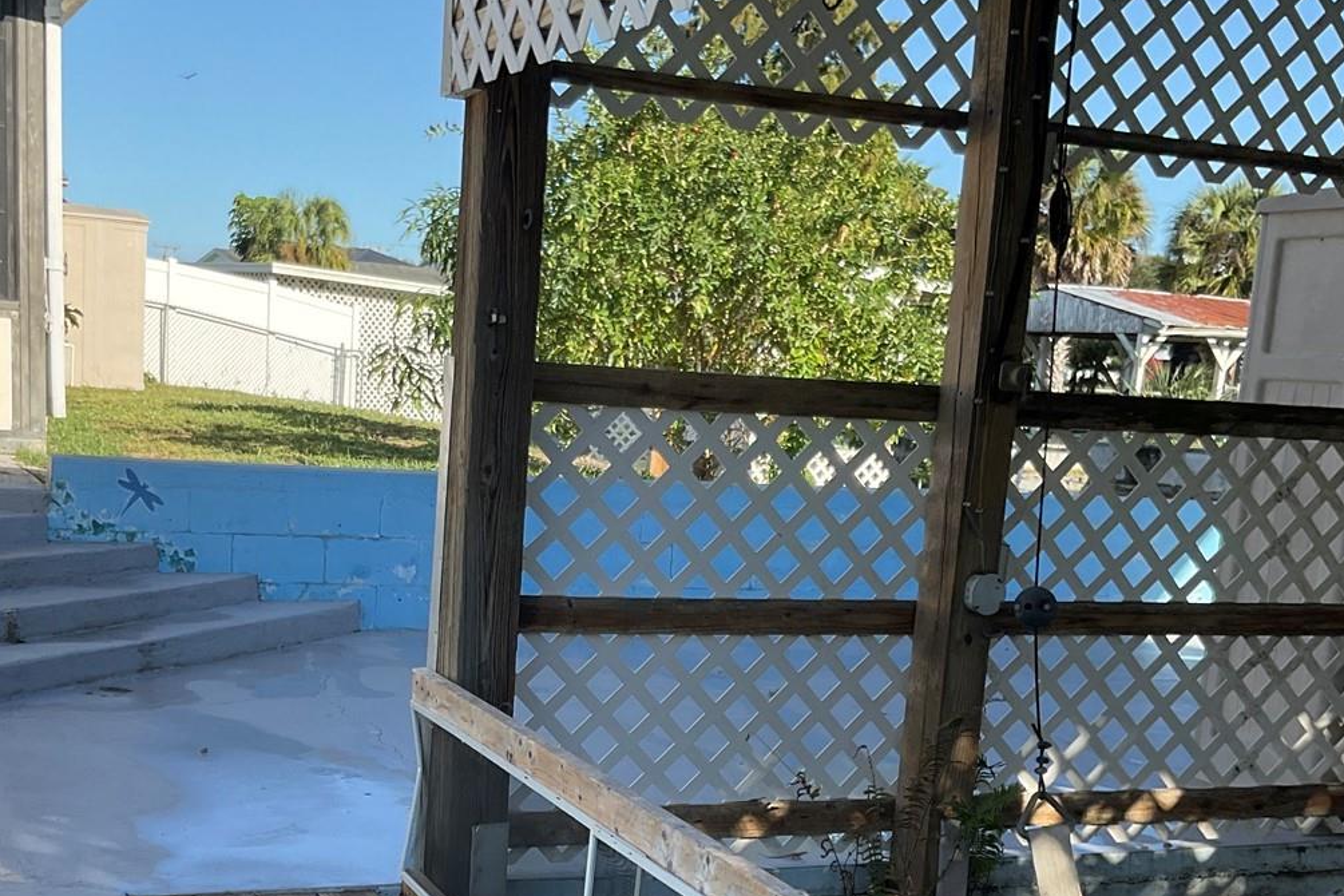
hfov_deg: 40.9
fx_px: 1792
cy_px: 711
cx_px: 534
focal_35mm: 48
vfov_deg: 27.5
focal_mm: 3
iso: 16
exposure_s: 1/709
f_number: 1.8
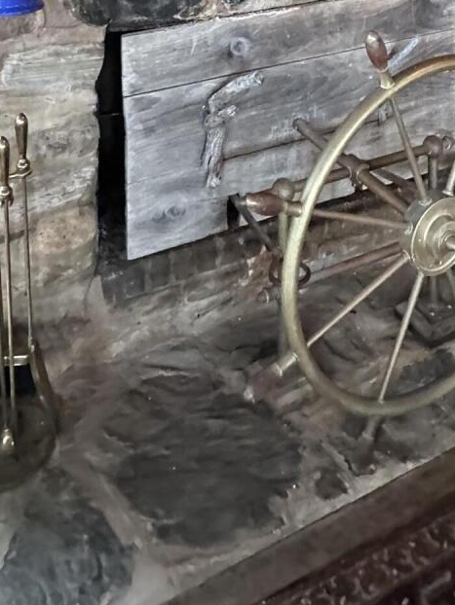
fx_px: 788
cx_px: 243
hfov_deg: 32.2
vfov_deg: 31.7
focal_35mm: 45
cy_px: -191
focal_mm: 2.22
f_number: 2.2
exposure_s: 1/40
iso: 1000
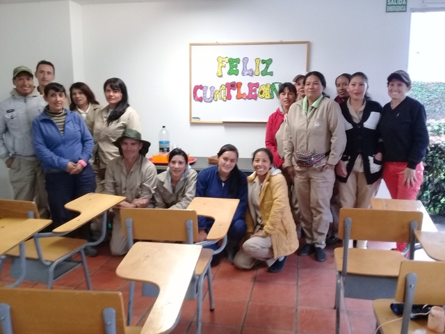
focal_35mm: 31
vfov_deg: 45.4
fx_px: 399
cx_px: 222
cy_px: 167
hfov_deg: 58.4
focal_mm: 3.3
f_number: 2.2
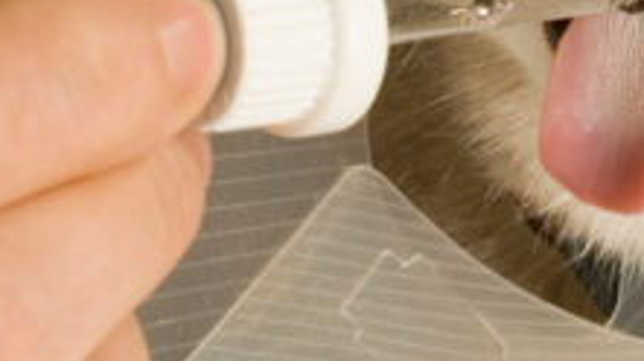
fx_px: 2611
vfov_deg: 7.8
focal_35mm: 153
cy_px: -163
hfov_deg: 14.0
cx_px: 551
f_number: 9
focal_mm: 28
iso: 200
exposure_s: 1/250
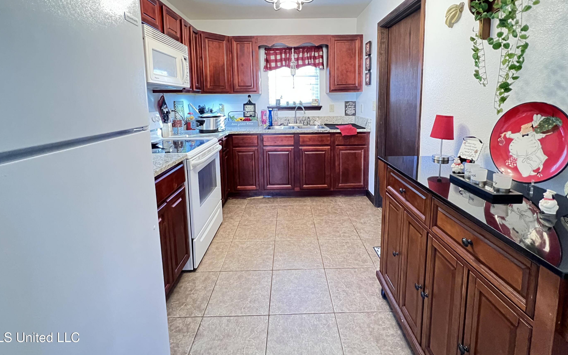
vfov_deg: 73.1
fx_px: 232
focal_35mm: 15
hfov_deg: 101.4
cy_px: 127
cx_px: 294
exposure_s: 1/30
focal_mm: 1.57
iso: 1600
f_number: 1.8
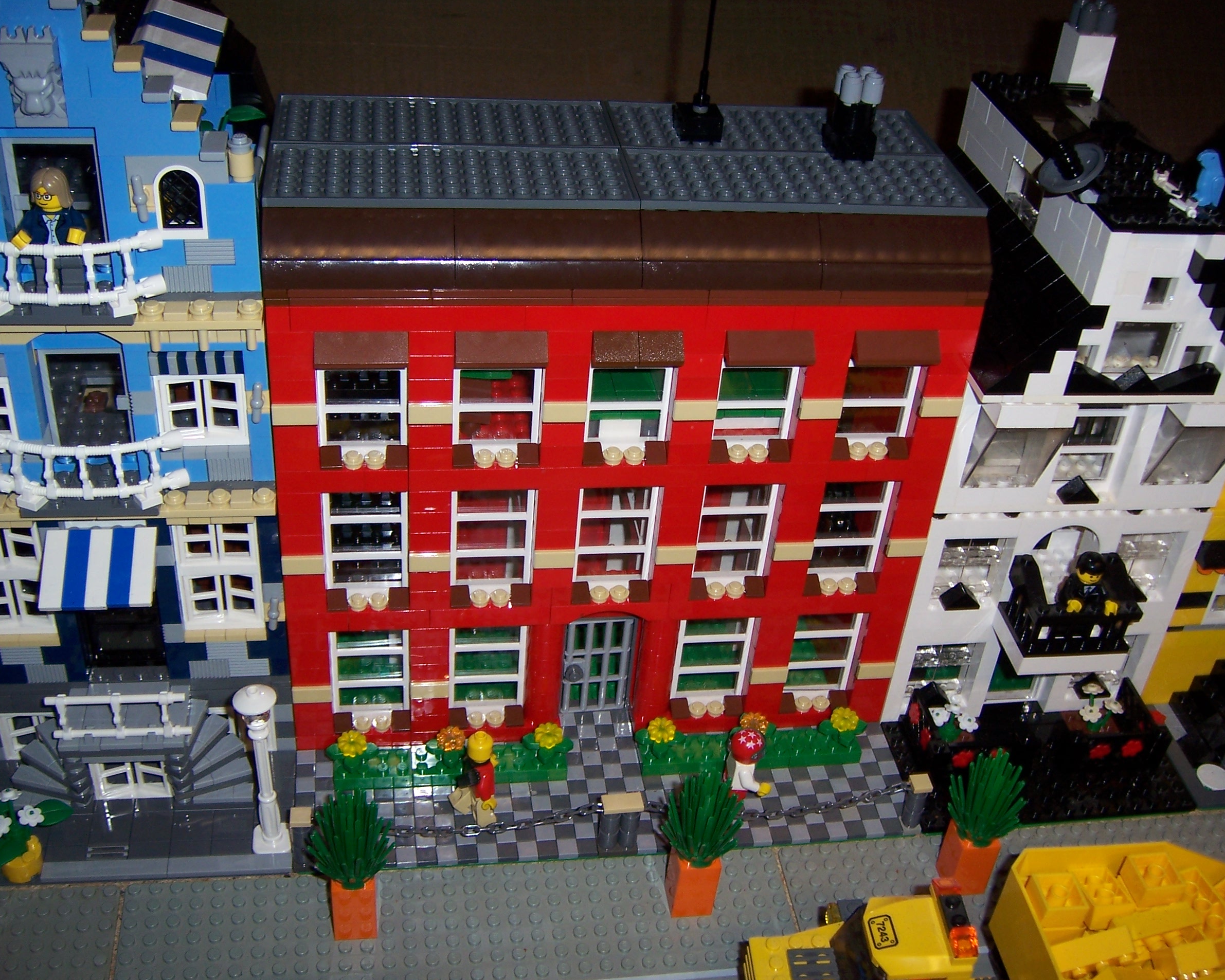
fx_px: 1378
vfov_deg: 39.2
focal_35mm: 38
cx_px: 617
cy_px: 495
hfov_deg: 47.9
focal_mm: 6.2
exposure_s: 1/60
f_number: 2.8
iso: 80
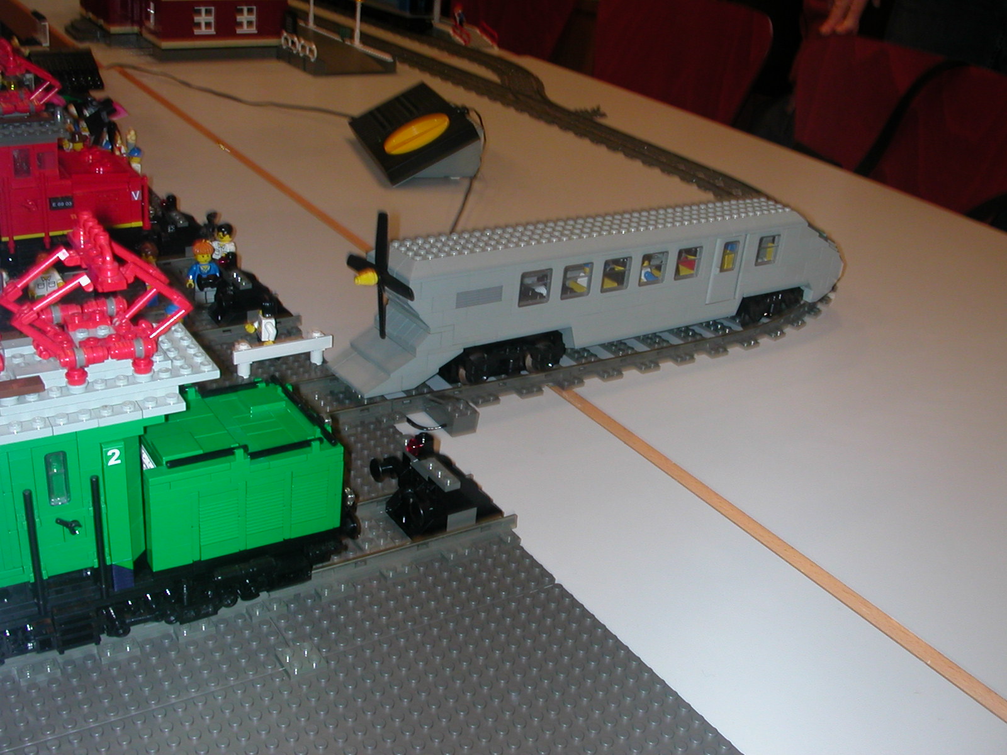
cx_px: 504
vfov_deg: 38.7
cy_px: 378
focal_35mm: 37
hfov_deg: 50.1
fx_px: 1076
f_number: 4.5
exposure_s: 1/30
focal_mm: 5.6
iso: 100
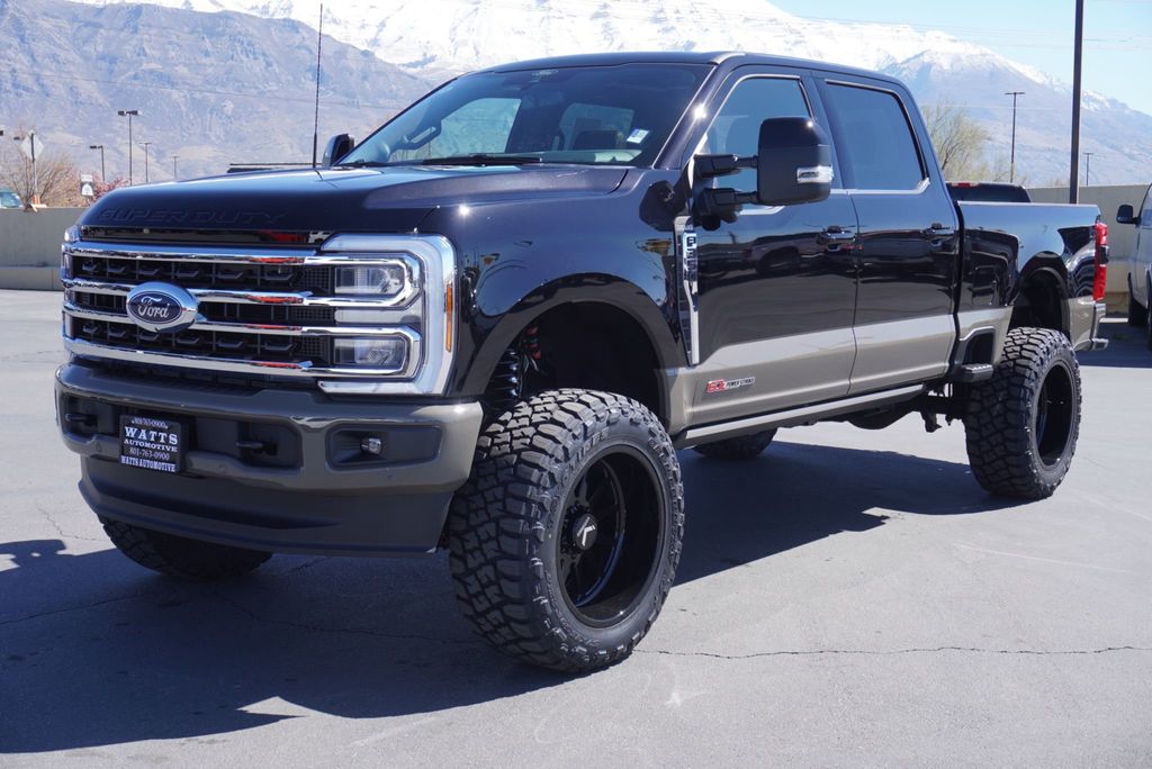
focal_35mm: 45
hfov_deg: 43.6
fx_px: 1441
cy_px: 384
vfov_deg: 29.9
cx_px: 576
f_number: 8
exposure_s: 1/160
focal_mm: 30
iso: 100
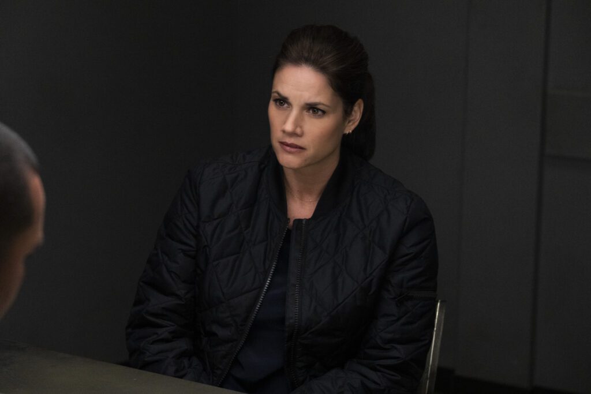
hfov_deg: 19.5
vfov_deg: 13.0
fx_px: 1724
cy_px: 197
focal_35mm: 105
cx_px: 296
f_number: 5.6
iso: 6400
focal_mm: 105
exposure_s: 1/100
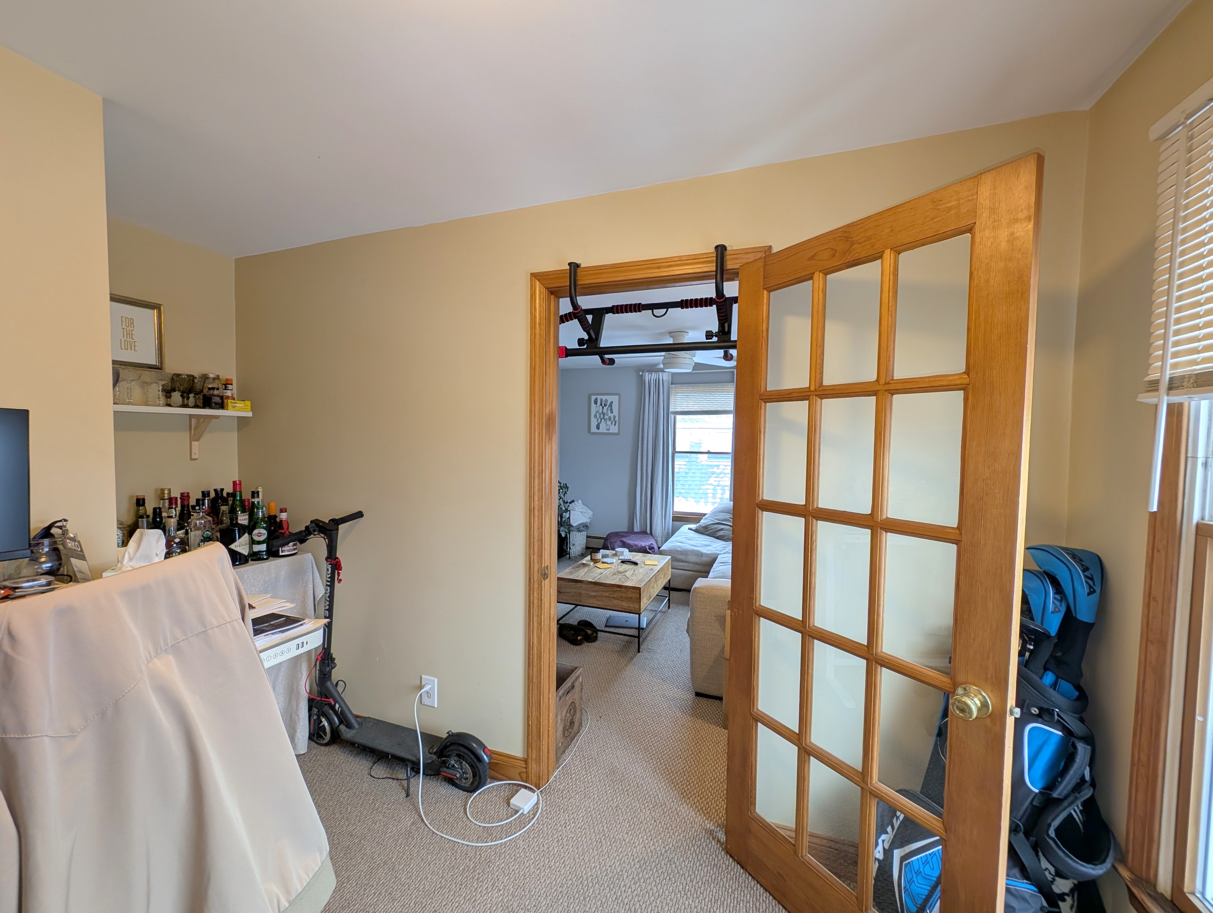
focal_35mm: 12
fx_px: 421
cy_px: 456
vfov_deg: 94.6
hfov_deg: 110.5
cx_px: 606
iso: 104
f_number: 1.95
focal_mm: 2.23
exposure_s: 1/60
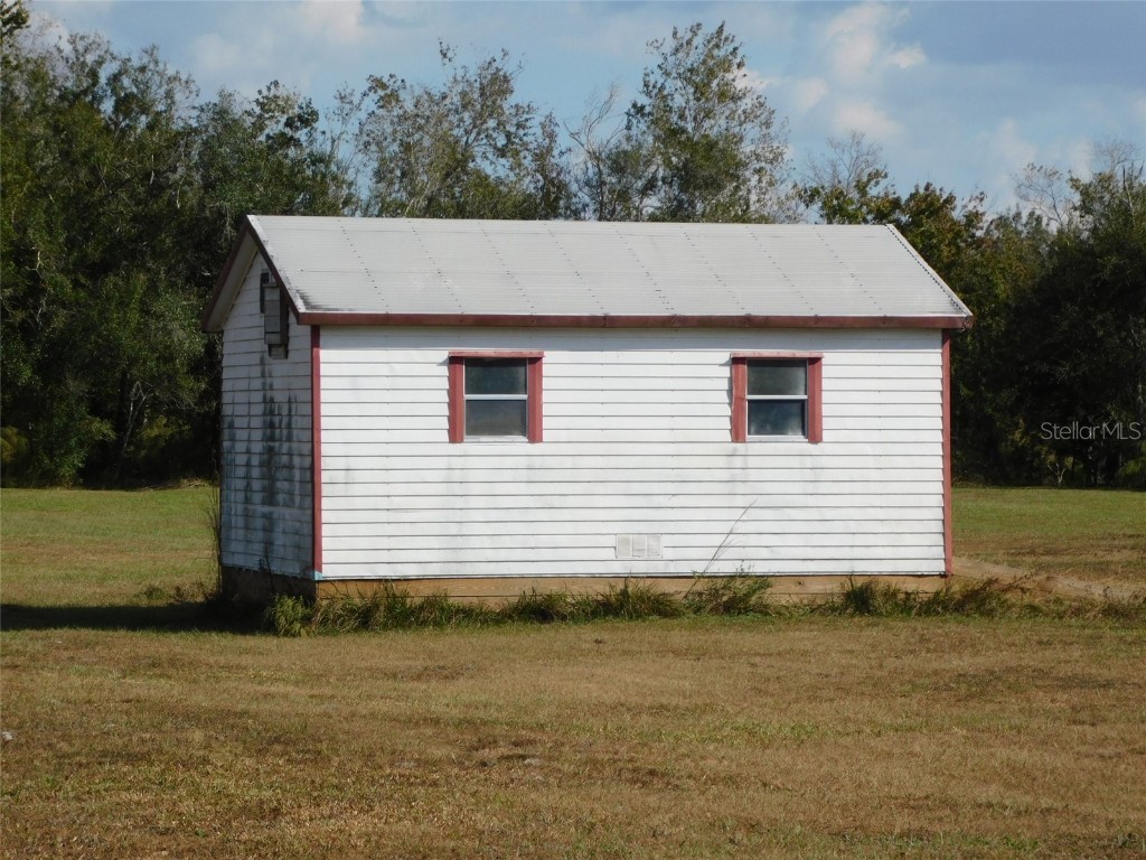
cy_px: 430
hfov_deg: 14.7
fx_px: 4436
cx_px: 573
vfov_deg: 11.1
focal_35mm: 134
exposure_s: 1/800
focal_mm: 23.7
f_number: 5
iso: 125
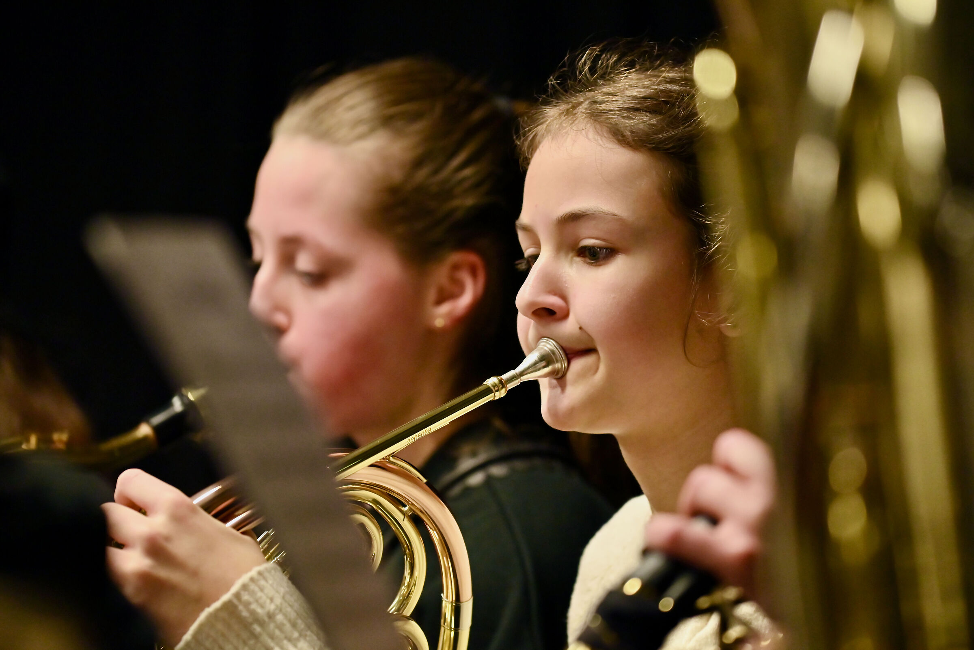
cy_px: 325
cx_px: 487
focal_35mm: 200
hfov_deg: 10.3
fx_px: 5413
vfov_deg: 6.9
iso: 2200
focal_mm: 200
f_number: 4
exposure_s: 1/90
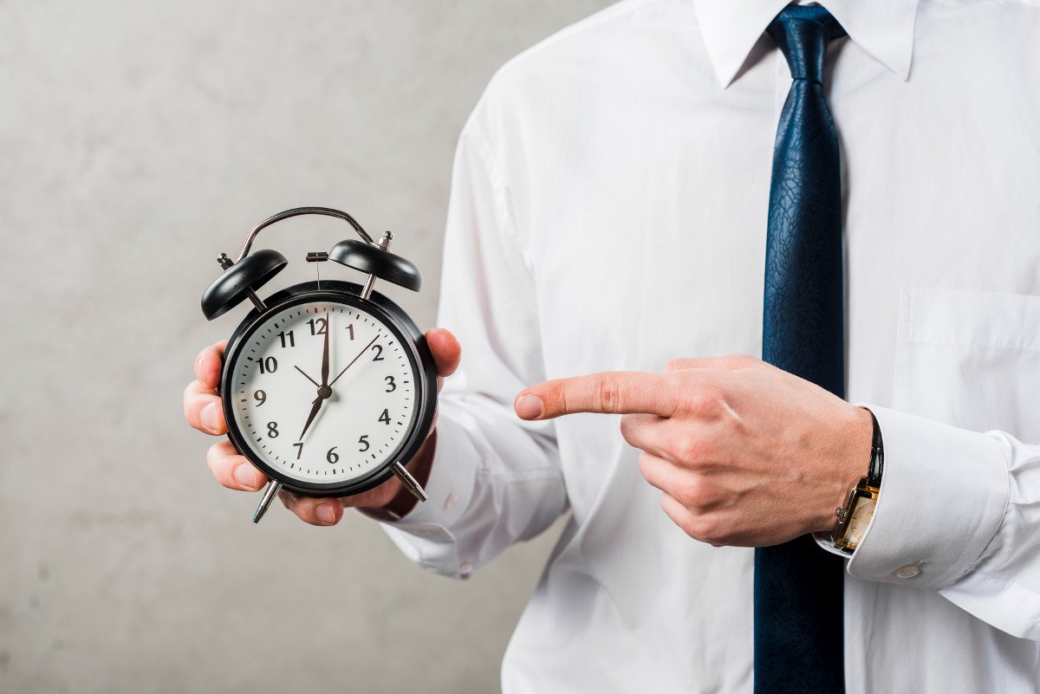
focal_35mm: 50
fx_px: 1445
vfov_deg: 27.0
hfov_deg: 39.6
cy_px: 347
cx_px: 520
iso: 200
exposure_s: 1/160
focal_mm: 50
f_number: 5.6
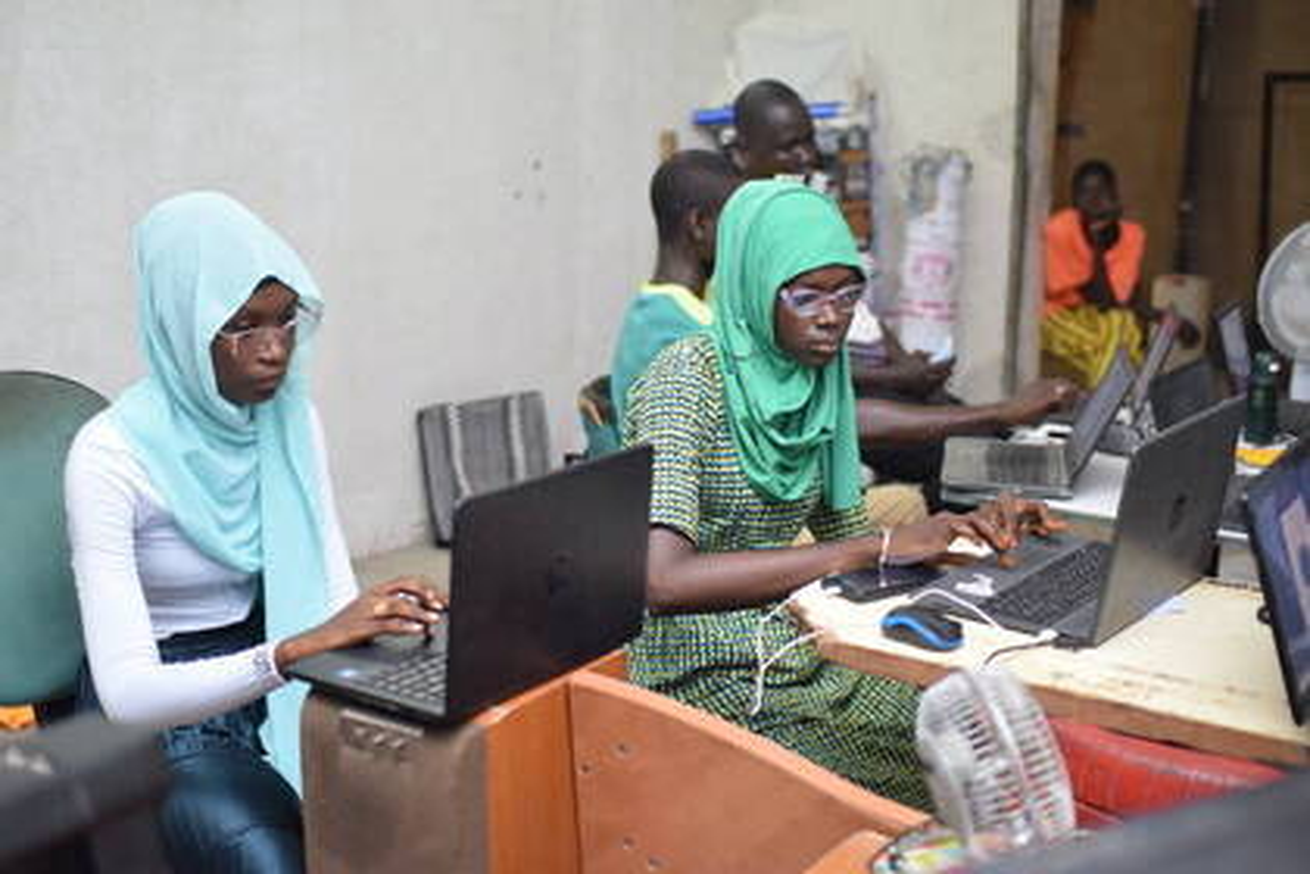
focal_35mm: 45
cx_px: 655
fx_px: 1637
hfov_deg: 43.6
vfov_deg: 29.9
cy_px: 437
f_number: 1.6
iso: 800
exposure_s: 1/160
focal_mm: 30
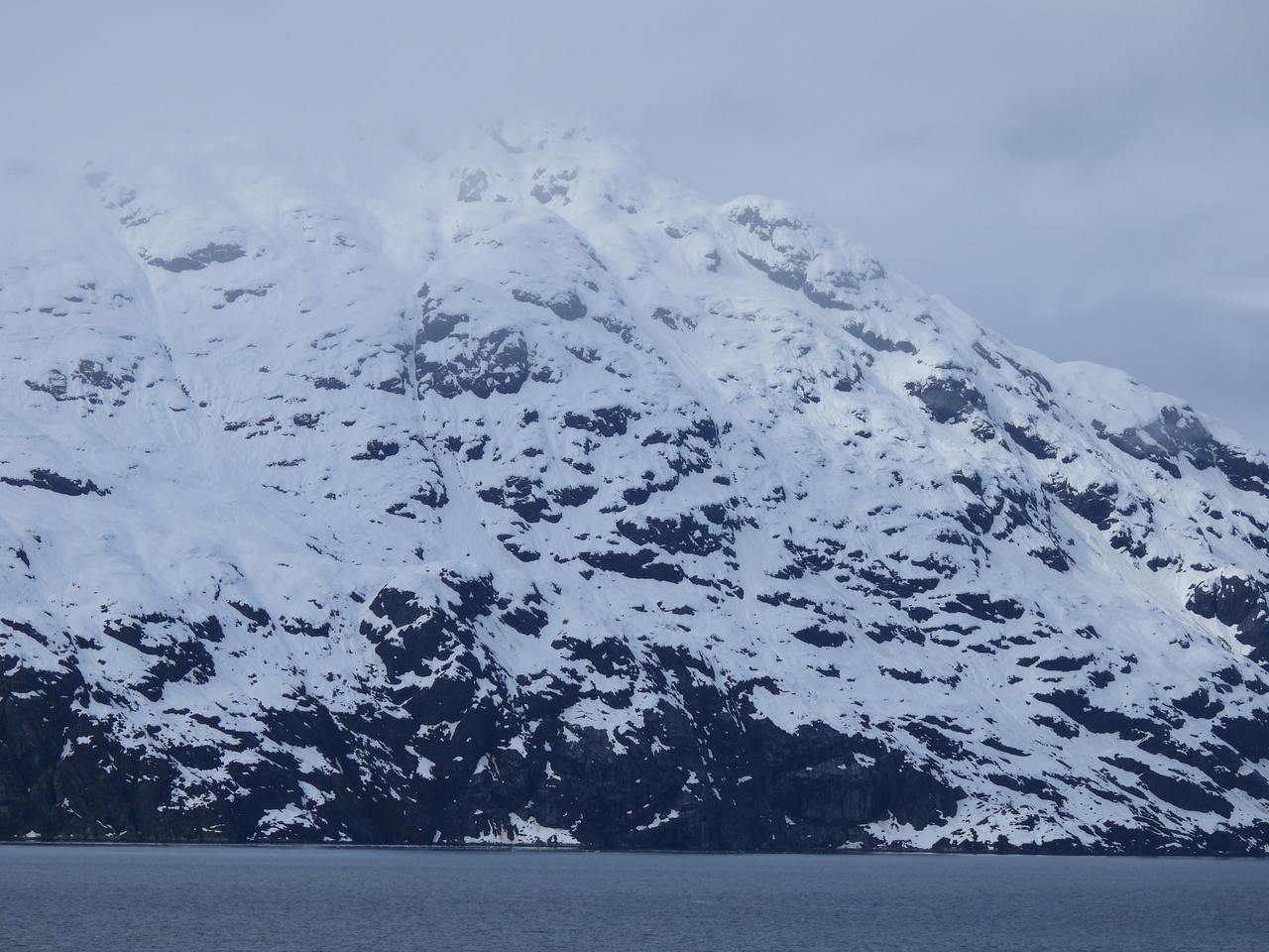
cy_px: 476
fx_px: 6232
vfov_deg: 8.7
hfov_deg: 11.6
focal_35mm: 170
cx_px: 634
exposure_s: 1/1600
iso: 100
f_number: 4.5
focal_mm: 30.3
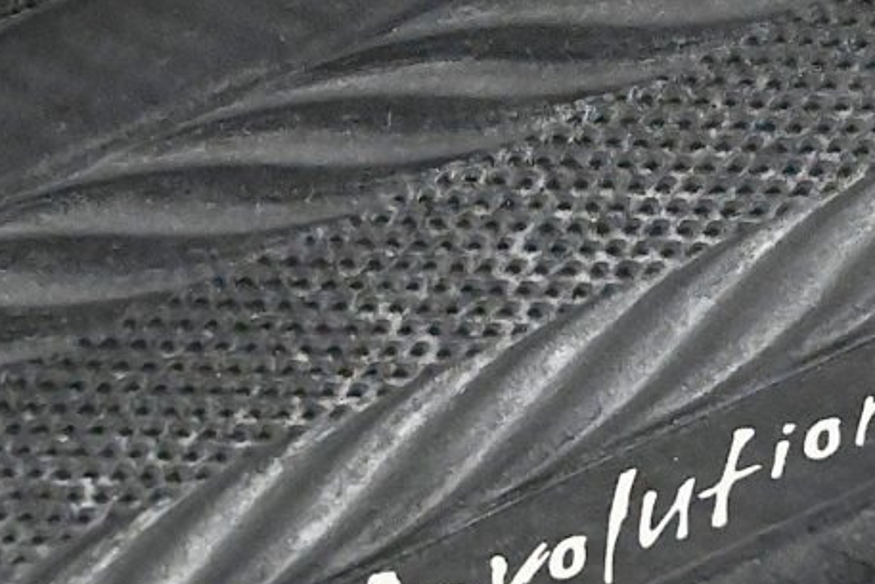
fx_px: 6637
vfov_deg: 5.0
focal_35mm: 273
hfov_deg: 7.5
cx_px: 726
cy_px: 150
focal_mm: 65
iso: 25600
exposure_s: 1/500
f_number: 14
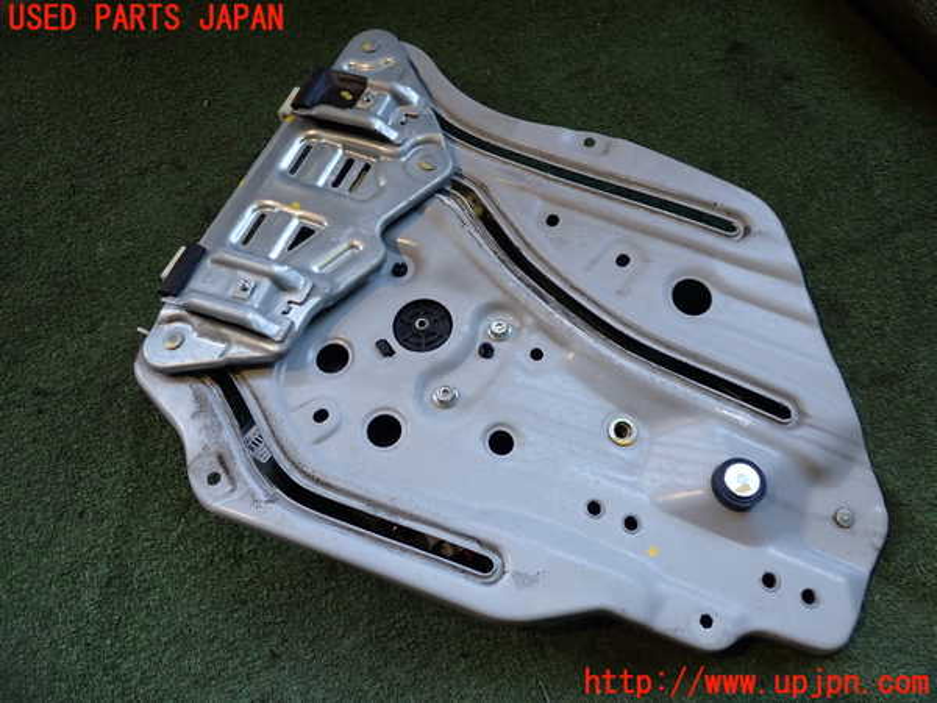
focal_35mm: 30
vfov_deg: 46.8
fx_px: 812
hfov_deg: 60.0
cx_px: 468
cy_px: 352
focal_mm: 5.4
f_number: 2.3
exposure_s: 1/125
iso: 200
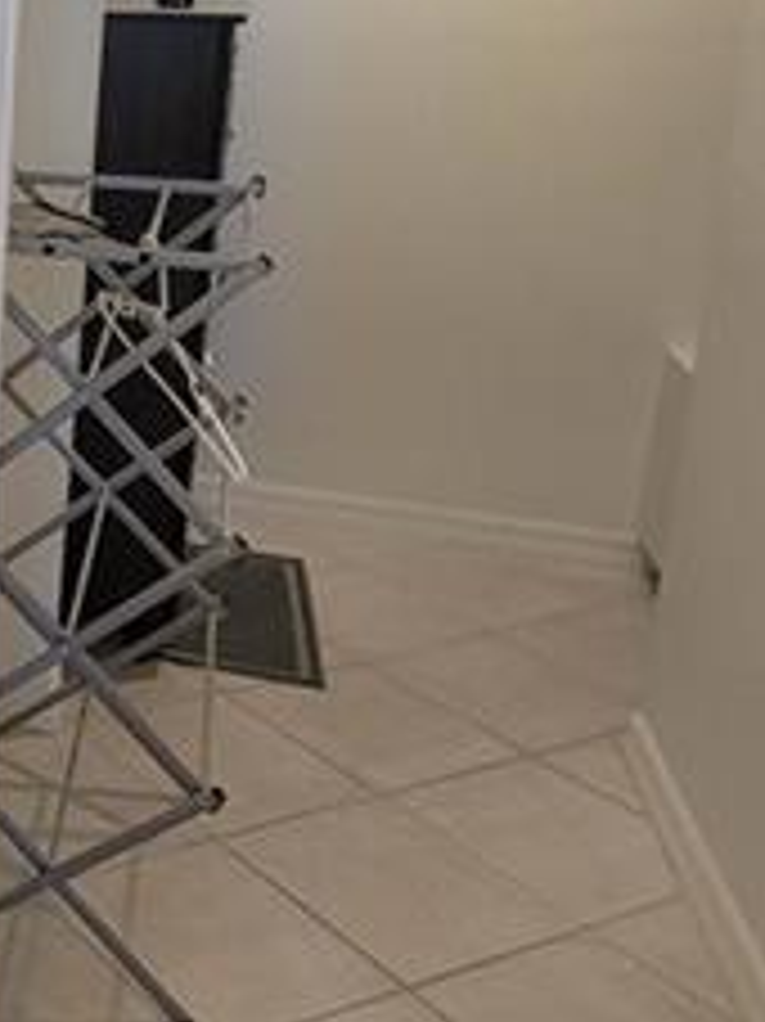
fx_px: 1298
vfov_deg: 41.5
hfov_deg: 24.5
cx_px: -418
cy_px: 234
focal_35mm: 44
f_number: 2.2
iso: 250
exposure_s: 1/60
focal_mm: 2.2
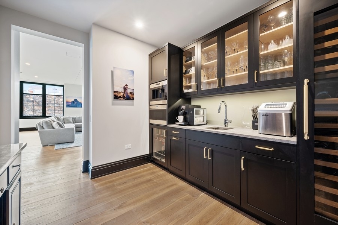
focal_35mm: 14
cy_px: 112
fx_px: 131
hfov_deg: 104.3
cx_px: 169
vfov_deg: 81.1
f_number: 9.5
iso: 200
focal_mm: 14
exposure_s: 2
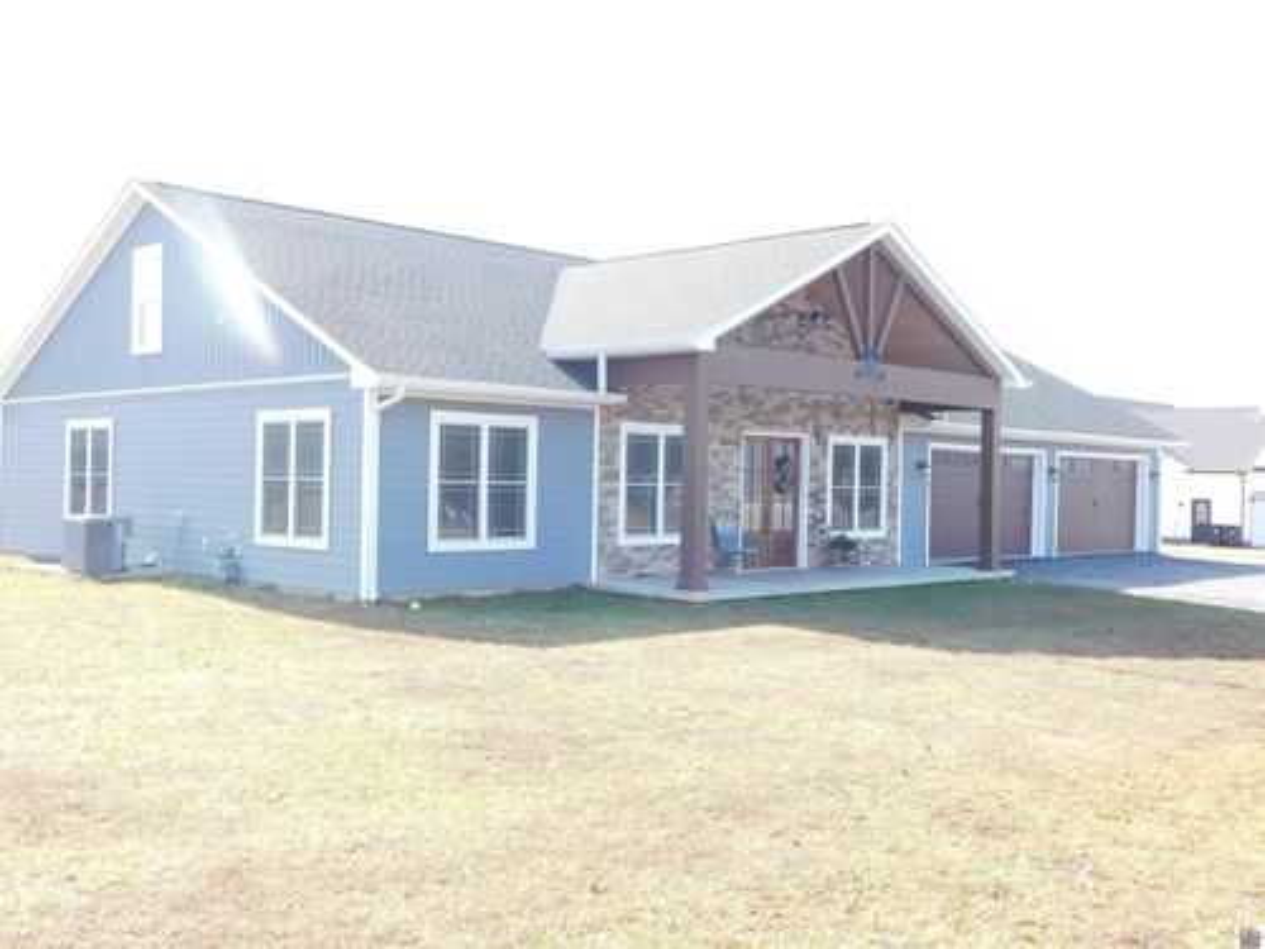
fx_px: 1316
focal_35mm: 36
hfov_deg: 51.4
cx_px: 632
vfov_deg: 39.7
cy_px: 474
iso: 125
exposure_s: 1/200
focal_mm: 6.3
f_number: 3.5
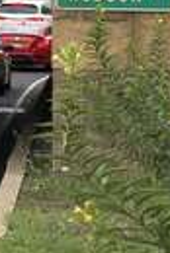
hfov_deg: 3.9
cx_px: -467
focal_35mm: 332
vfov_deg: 6.1
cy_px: -142
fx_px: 2345
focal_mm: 6
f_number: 2.4
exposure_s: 1/552
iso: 16
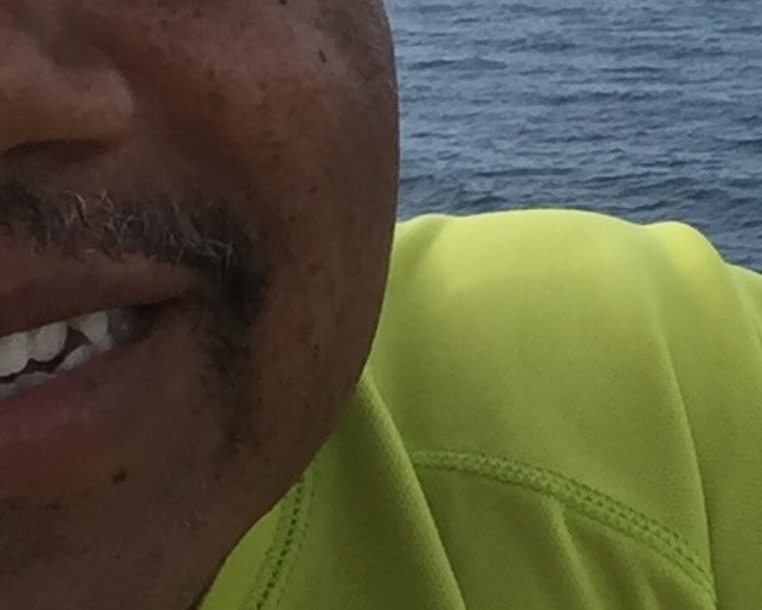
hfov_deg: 21.4
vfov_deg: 16.4
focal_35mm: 88
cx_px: 623
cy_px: -204
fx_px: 1985
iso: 32
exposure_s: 1/1238
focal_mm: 2.65
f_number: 2.2
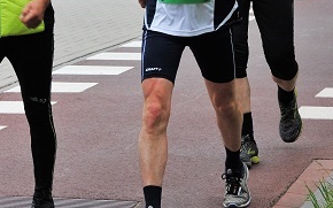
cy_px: -39
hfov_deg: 9.2
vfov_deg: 5.7
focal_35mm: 229
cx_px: 141
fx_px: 2077
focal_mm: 62
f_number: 5.3
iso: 200
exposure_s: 1/250
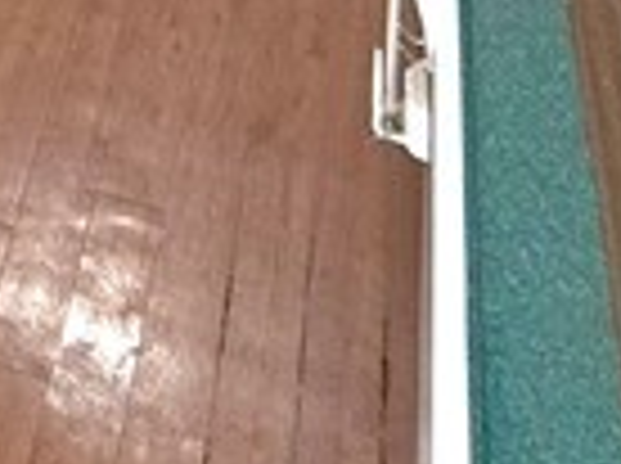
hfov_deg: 15.3
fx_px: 1862
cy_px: -1032
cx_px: -616
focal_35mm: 104
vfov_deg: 9.8
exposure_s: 1/60
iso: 400
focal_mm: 2.22
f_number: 2.2
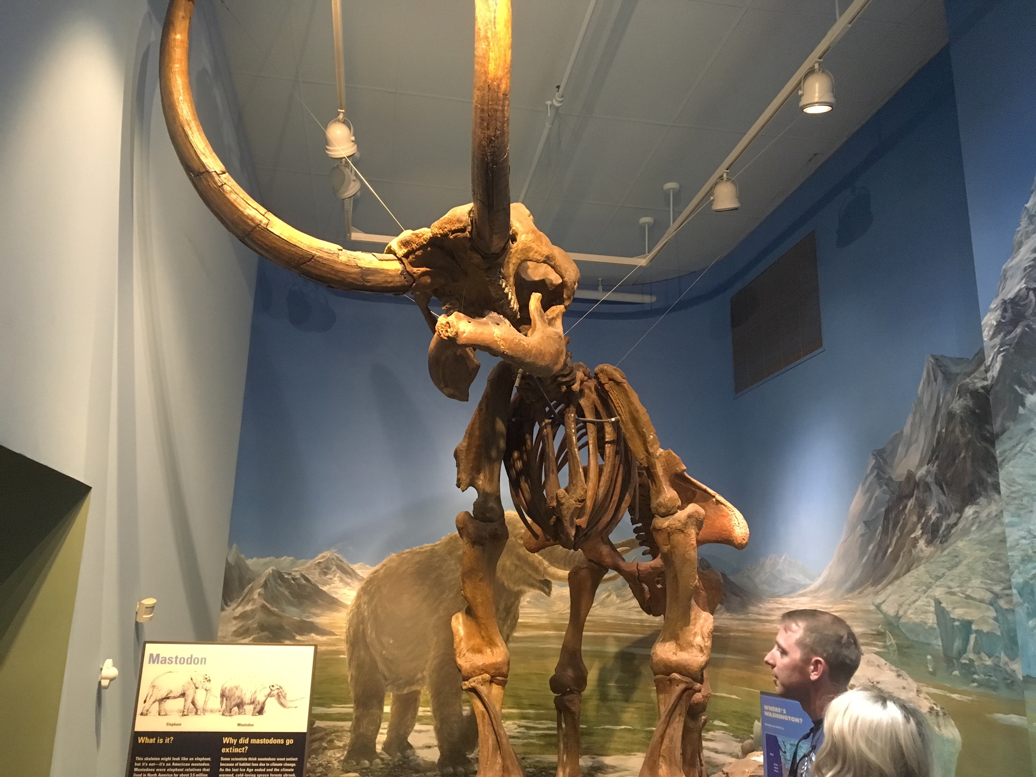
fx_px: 868
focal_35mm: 29
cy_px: 388
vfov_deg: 48.2
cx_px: 518
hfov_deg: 61.7
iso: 200
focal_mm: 4.15
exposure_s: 1/20
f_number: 2.2
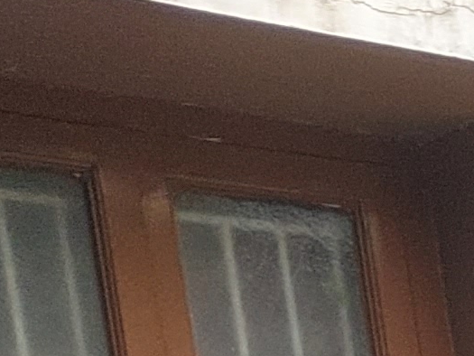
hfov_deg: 7.0
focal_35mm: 233
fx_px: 3191
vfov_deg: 5.7
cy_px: 1328
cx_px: 1702
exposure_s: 1/151
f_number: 1.8
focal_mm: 4.6
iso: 20
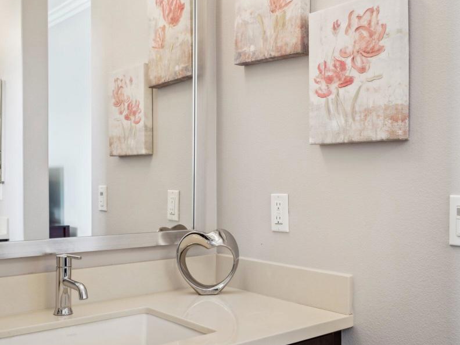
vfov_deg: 35.1
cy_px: 189
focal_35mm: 41
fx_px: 545
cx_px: 223
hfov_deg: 45.8
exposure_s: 1/10
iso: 400
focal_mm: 33
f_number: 8
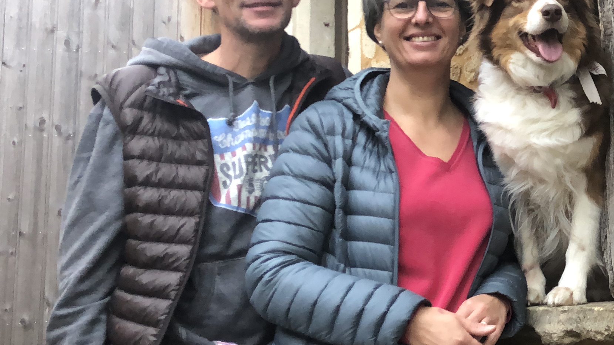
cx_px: 680
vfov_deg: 16.2
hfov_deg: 26.3
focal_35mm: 74
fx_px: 1205
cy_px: 71
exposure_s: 1/120
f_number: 1.8
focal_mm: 4
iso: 160
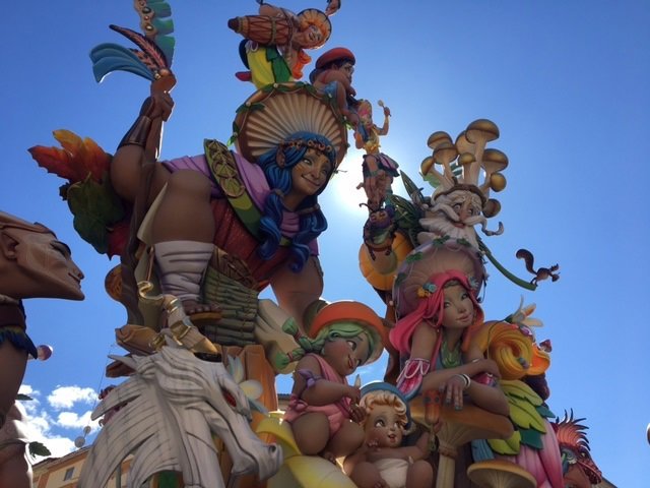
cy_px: 244
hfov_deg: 61.7
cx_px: 325
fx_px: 545
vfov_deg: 48.2
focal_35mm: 29
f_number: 2.2
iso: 25
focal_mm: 4.15
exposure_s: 1/1326
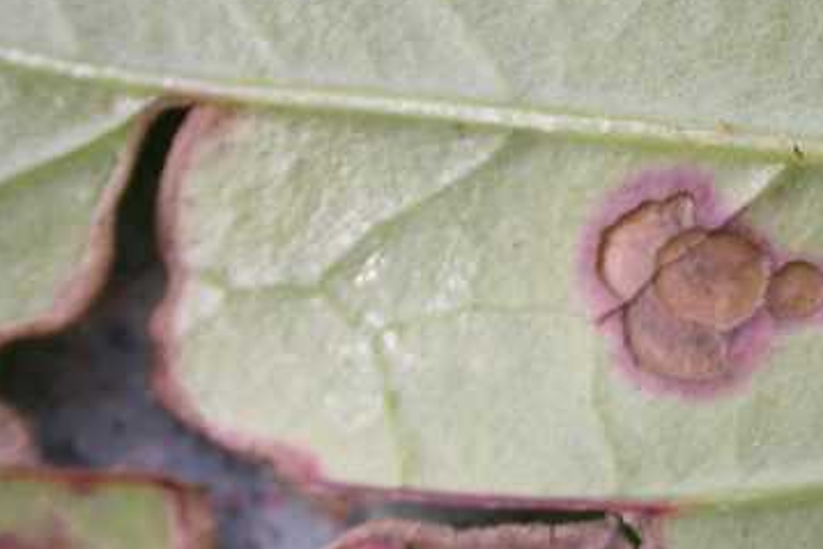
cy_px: 583
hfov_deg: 10.9
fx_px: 4254
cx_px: 899
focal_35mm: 186
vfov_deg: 7.4
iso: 100
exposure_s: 1/88.5
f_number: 3.5
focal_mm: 16.6
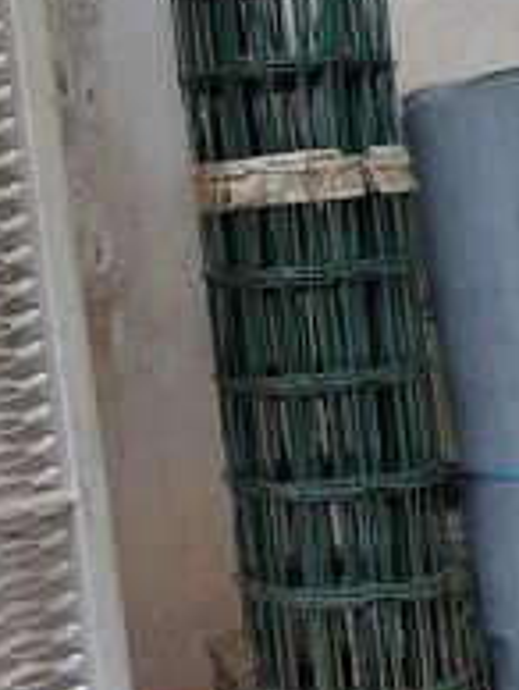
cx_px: -18
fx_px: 1775
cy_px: 203
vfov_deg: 21.9
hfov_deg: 16.2
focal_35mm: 89
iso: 50
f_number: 1.8
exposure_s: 1/140
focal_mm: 5.4
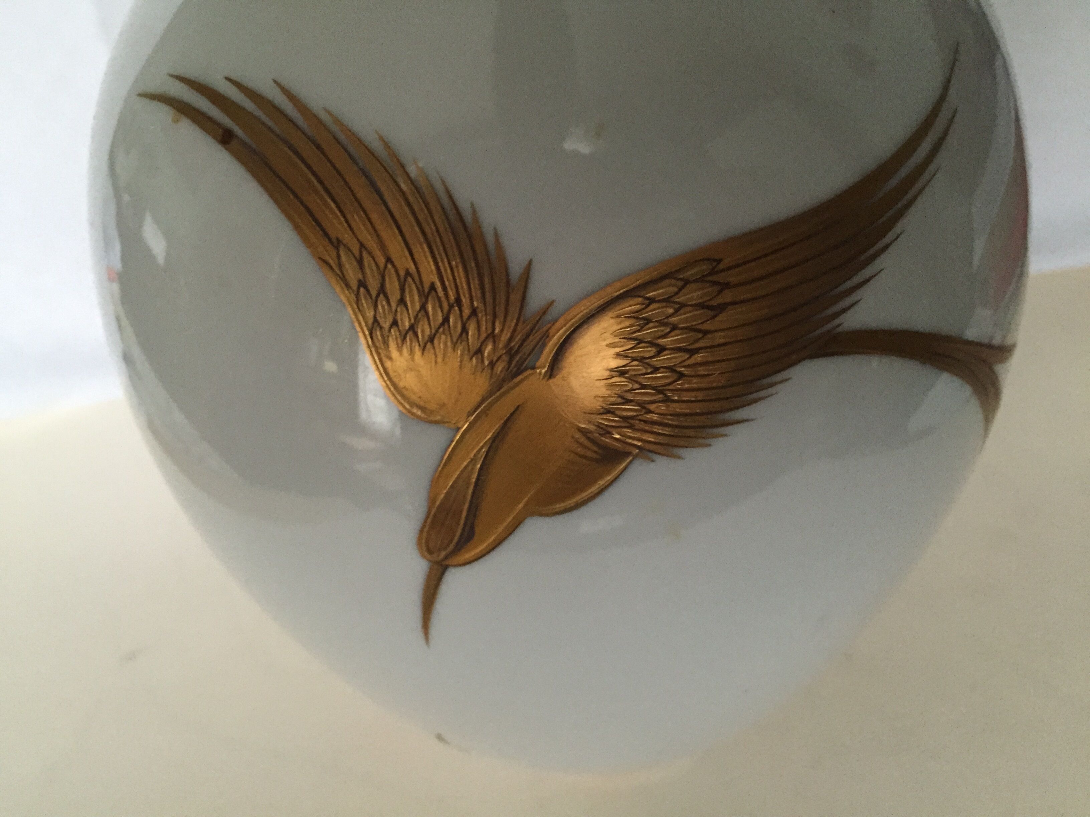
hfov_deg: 61.7
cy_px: 408
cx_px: 545
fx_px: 913
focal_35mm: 29
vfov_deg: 48.2
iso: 250
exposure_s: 1/30
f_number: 2.2
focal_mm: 4.15
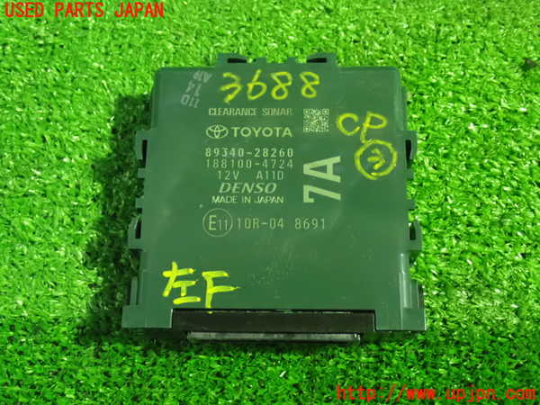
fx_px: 733
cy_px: 202
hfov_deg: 40.4
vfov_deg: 30.9
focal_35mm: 47
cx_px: 270
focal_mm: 8.4
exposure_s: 1/20
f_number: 3.1
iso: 1600
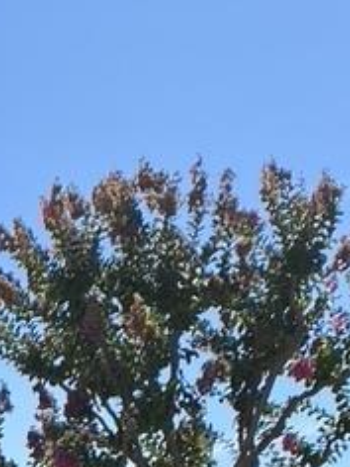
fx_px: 1523
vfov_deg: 15.2
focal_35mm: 113
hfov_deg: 12.7
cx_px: -89
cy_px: 819
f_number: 1.8
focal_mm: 4.25
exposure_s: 1/2315
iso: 32
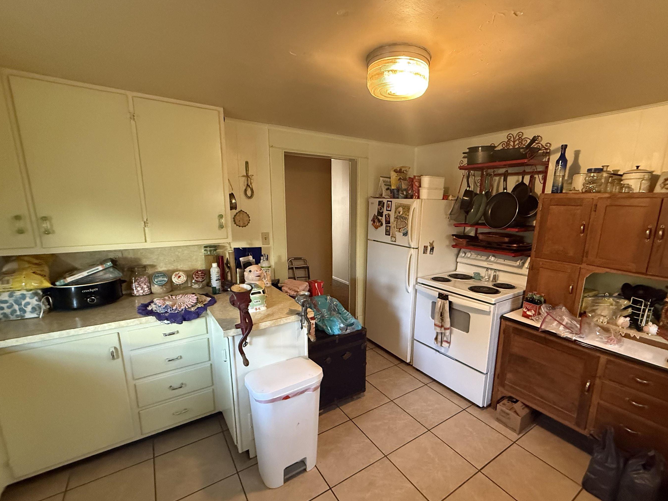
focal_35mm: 16
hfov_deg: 94.3
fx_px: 309
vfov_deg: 78.0
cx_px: 361
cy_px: 266
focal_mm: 2.22
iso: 640
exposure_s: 1/60
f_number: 2.2
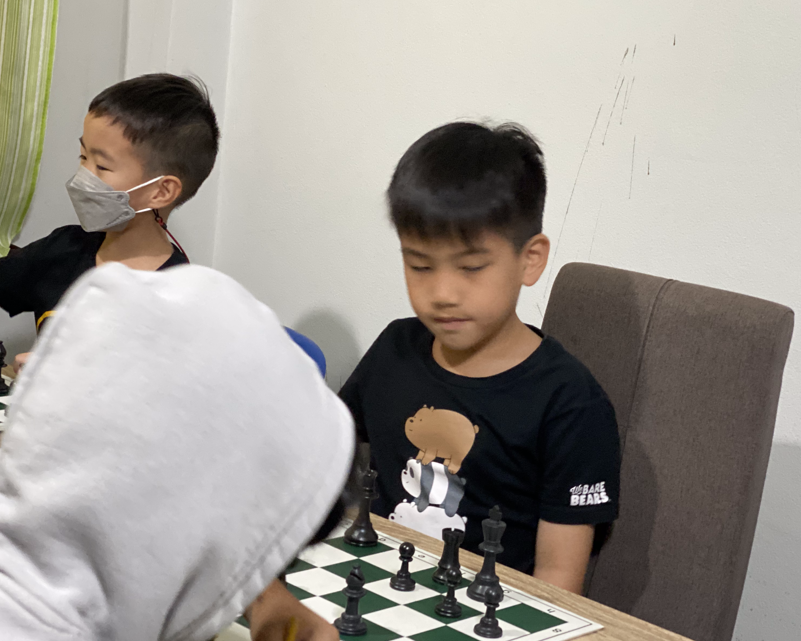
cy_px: 397
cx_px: 385
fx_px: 1636
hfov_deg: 27.5
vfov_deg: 22.1
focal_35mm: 69
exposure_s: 1/33
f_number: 2
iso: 400
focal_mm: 6
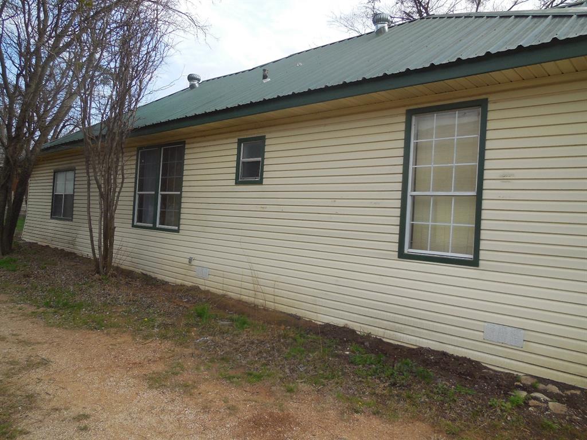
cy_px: 220
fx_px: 424
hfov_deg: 69.4
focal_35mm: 25
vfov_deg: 54.9
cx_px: 294
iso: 125
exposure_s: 1/500
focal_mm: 4.5
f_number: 3.1
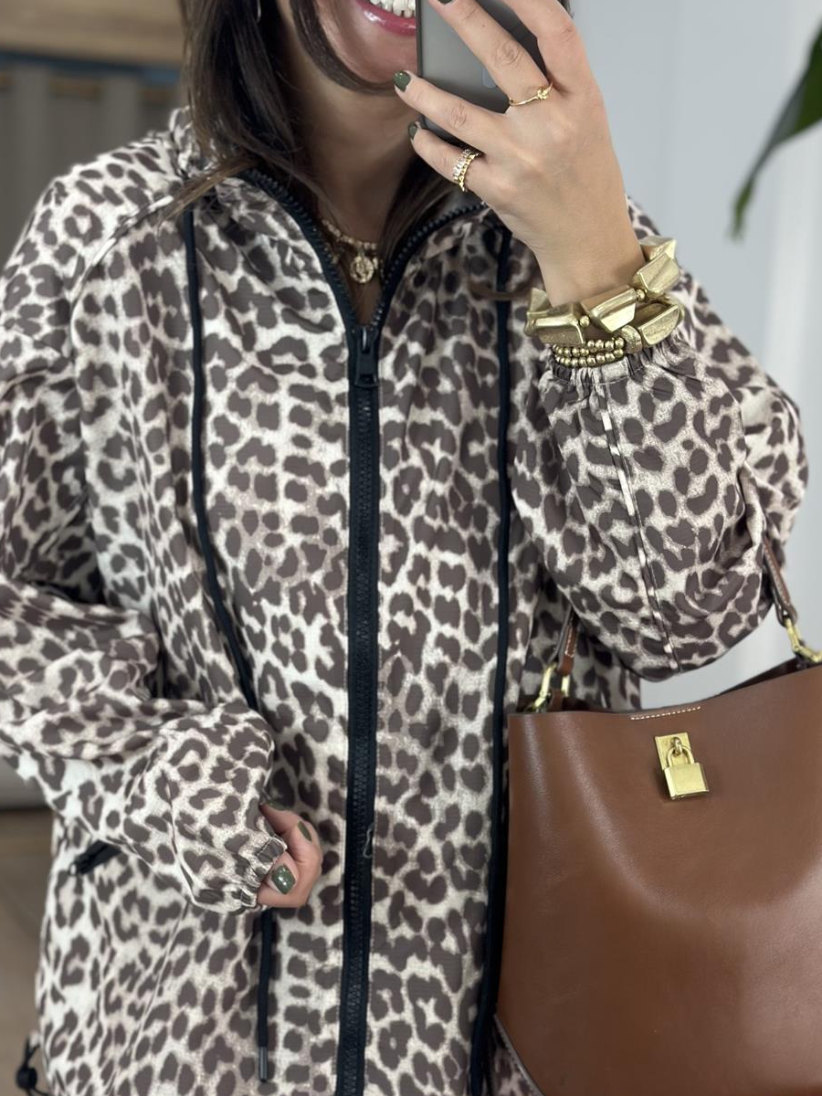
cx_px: 320
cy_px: 669
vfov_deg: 30.2
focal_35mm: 64
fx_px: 2026
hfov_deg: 22.9
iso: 80
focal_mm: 6.86
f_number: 1.78
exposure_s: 1/202
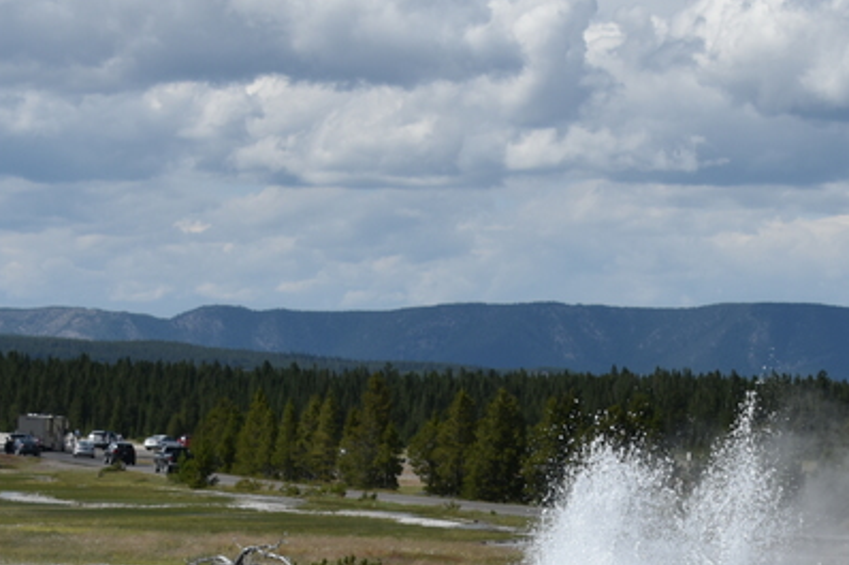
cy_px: 742
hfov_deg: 12.7
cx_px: 668
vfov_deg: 8.4
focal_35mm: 161
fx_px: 3795
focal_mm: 50
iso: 100
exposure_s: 1/400
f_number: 10
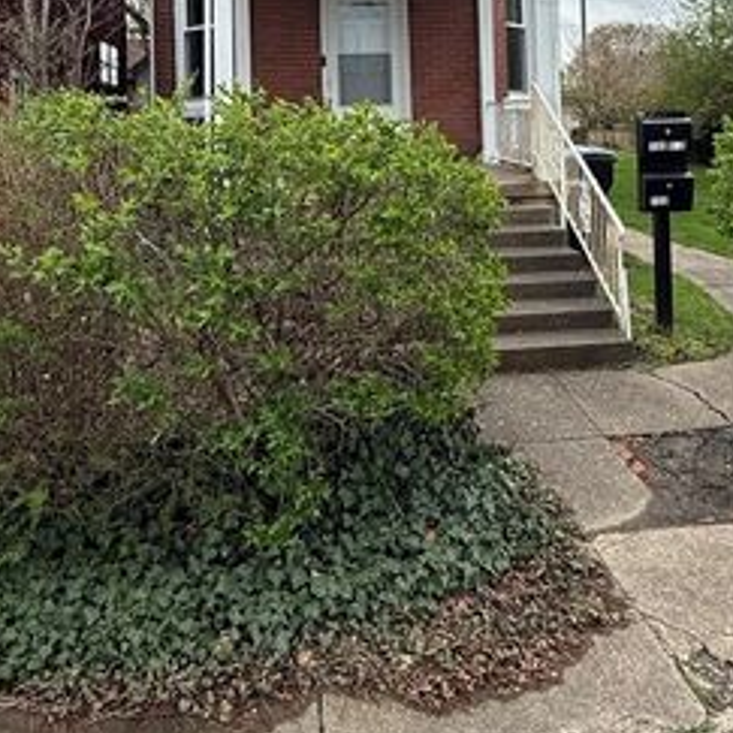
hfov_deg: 48.4
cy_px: 113
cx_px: 407
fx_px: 815
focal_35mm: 34
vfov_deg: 45.2
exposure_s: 1/1312
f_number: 2.2
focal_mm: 2.22
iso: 64
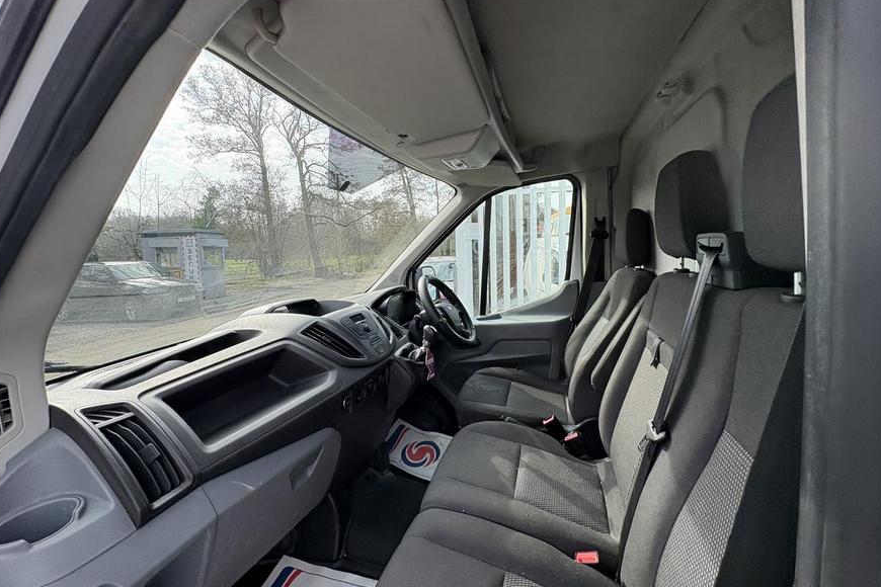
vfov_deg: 77.3
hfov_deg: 100.4
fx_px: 367
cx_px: 438
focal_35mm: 15
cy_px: 279
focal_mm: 2.22
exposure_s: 1/412
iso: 50
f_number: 2.2
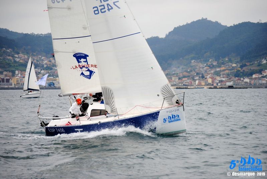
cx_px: 134
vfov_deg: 9.0
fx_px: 1137
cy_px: 90
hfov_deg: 13.4
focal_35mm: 153
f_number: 5
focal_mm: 102
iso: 200
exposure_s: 1/400
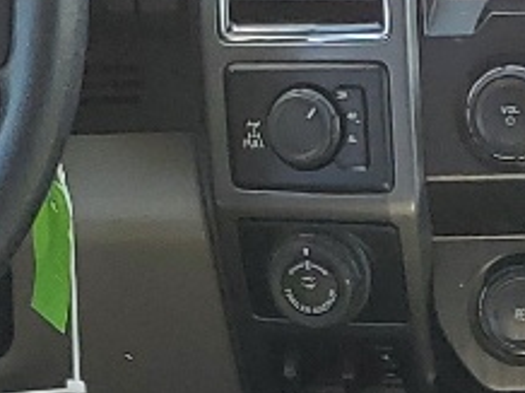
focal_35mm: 191
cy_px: 909
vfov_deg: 7.3
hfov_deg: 10.3
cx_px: 513
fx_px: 2894
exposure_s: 1/196
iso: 50
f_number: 1.5
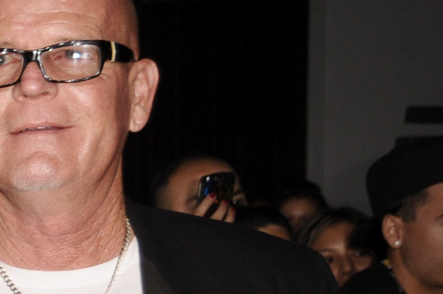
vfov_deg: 8.8
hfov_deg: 12.5
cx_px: -324
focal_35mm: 152
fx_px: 1869
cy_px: 464
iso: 1000
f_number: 5.6
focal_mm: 40
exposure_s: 1/400
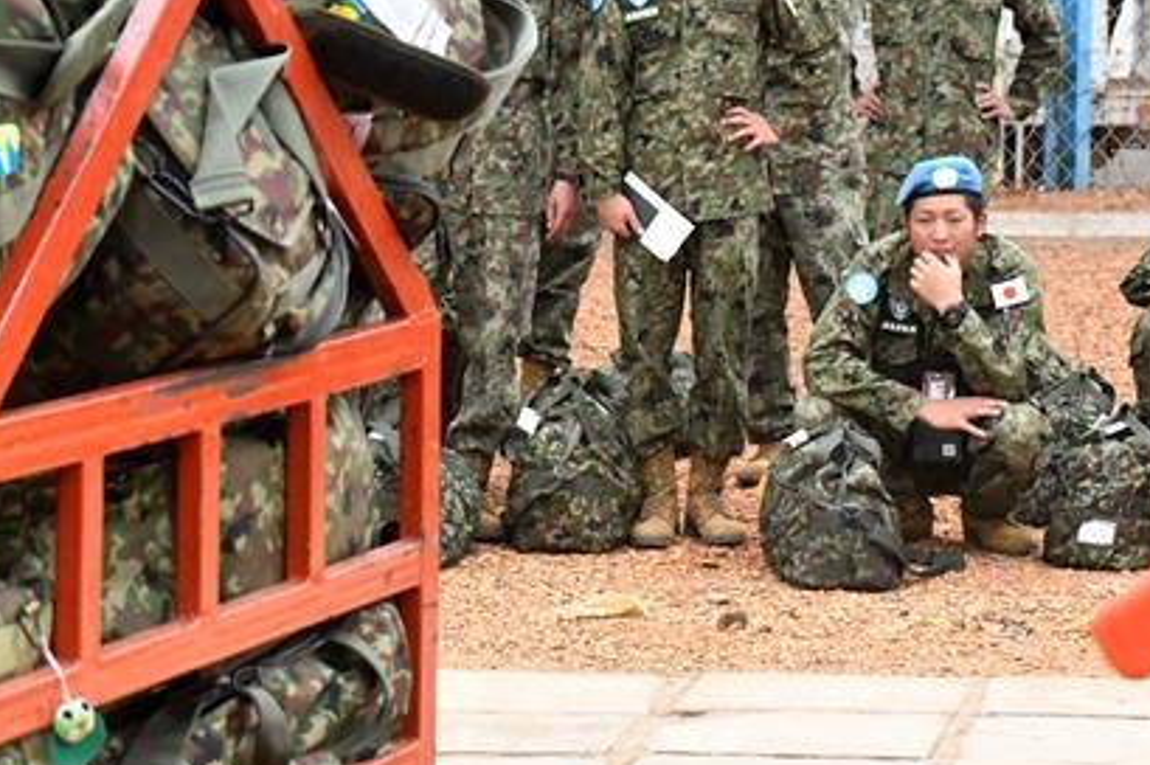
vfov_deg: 8.2
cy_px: 198
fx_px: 5330
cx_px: 658
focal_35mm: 167
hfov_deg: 12.3
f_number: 8
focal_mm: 70
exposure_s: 1/6400
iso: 6400
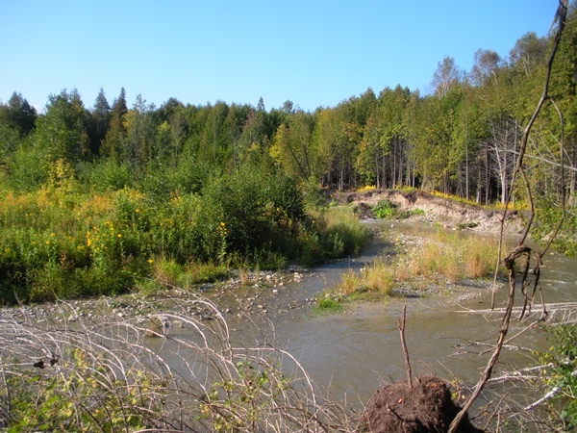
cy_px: 216
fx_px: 600
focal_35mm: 36
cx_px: 288
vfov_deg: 39.7
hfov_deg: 51.4
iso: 64
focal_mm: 6.3
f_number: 3.5
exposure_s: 1/354
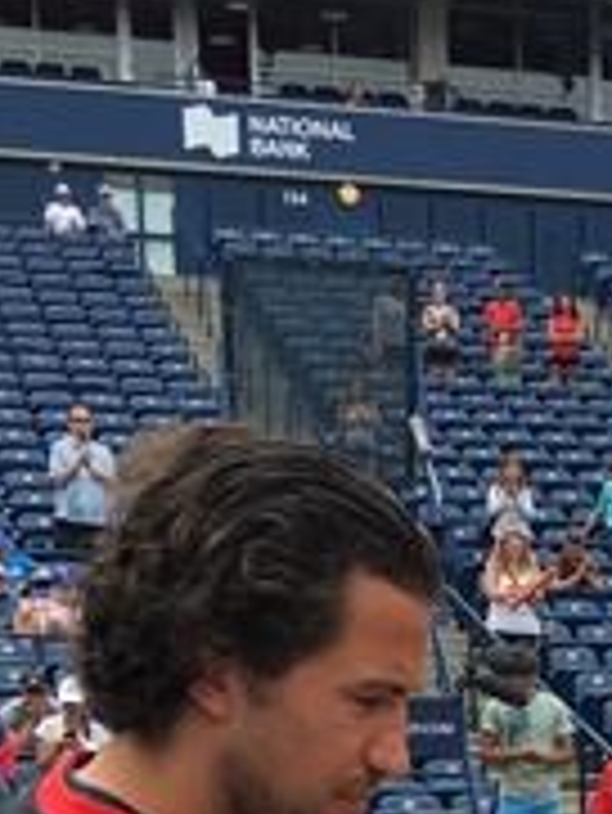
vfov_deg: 17.1
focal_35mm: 104
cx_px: 770
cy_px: 1219
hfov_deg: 13.8
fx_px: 2449
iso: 25
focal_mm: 4.15
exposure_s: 1/845
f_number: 2.2
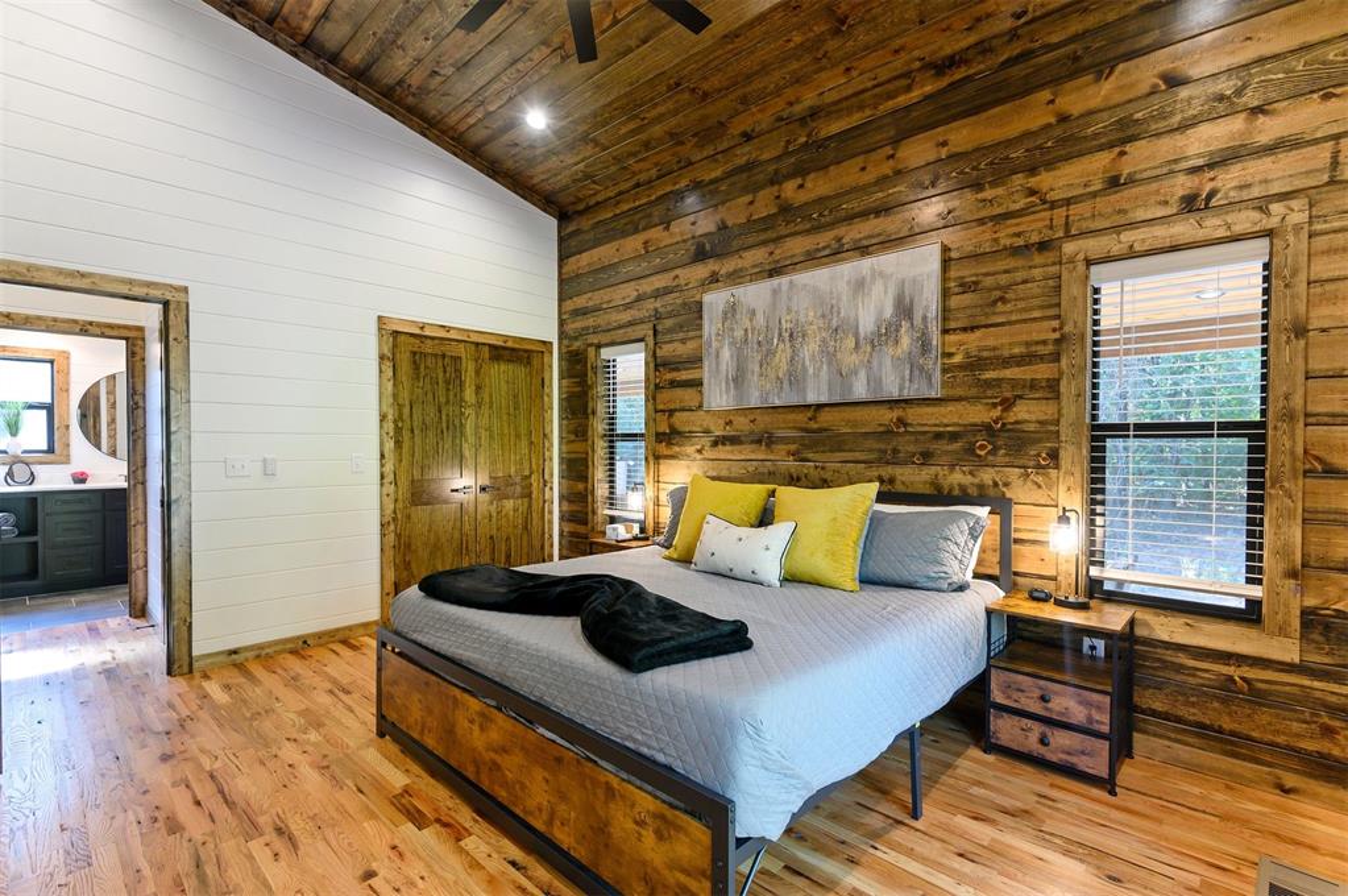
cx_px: 674
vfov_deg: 73.6
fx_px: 599
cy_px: 448
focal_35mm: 16
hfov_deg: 96.8
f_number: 7.1
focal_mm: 16
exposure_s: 1/6
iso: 400
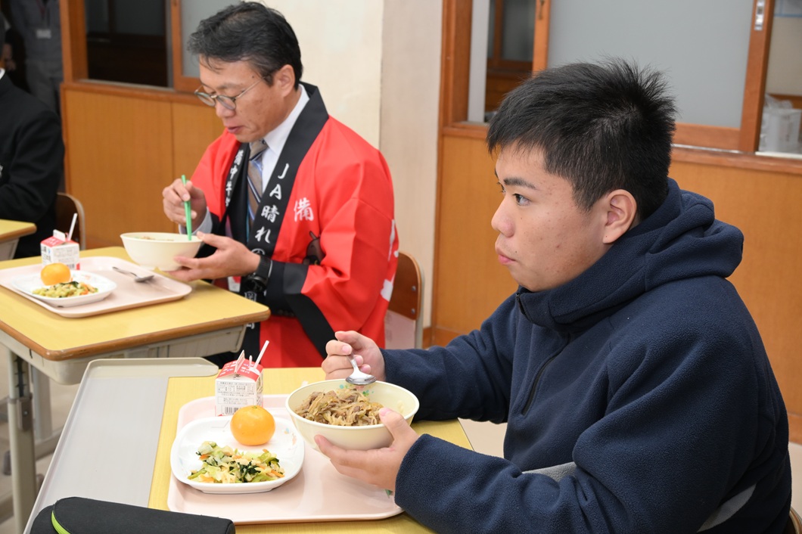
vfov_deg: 28.9
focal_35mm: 46
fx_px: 1036
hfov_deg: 42.3
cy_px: 267
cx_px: 401
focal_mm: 31
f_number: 5
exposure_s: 1/60
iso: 500
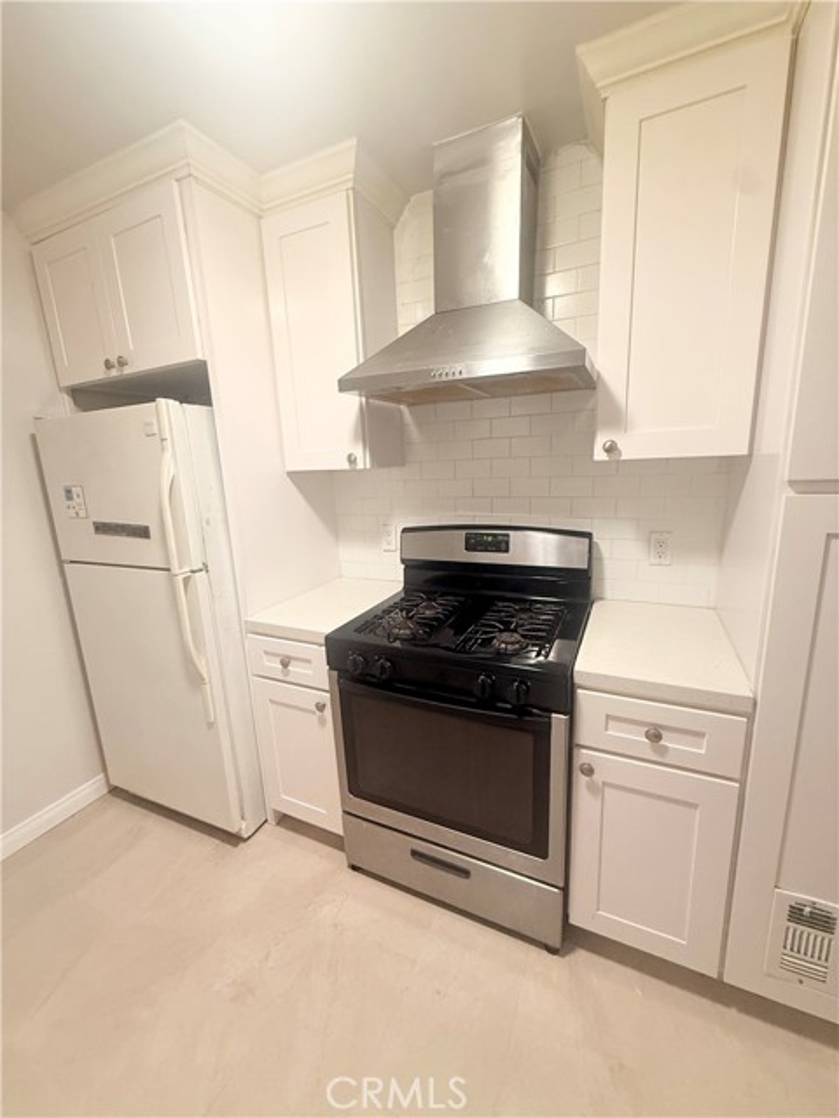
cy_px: 559
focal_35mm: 14
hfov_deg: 85.7
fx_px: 452
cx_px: 420
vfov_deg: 102.1
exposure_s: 1/60
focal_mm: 2.22
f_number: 2.2
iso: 250
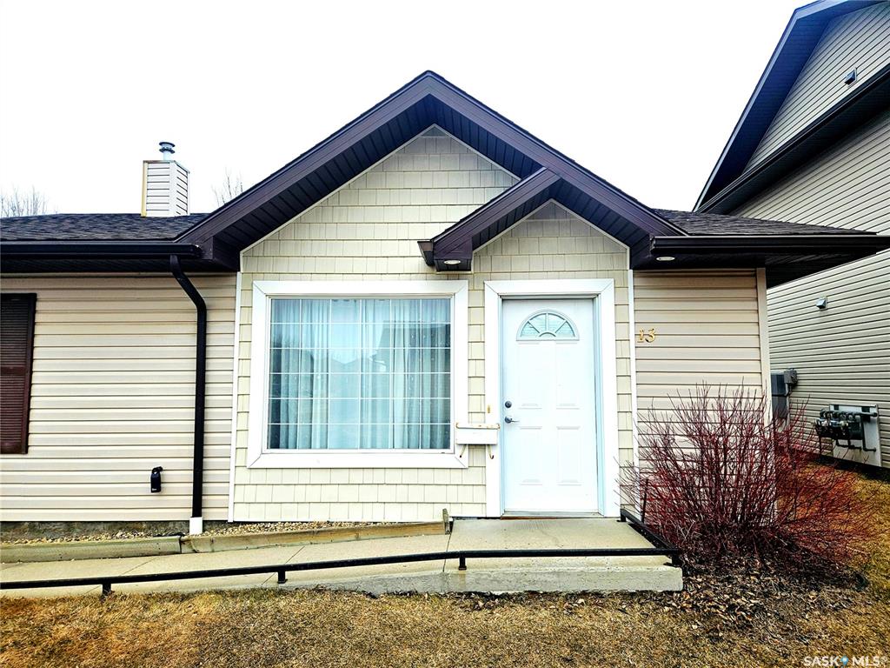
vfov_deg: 58.9
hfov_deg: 73.9
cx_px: 445
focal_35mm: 23
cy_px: 334
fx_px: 591
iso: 40
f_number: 1.8
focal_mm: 5.4
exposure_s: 1/1429
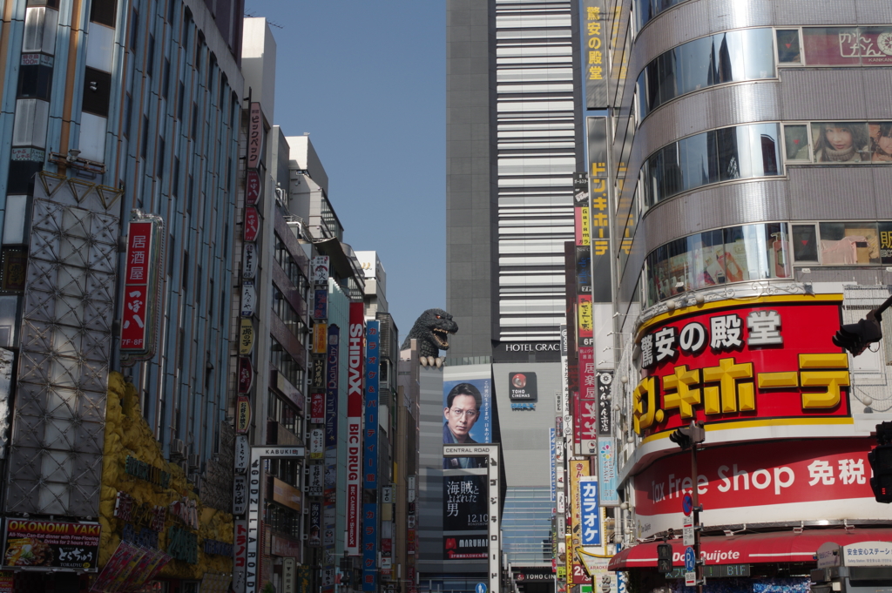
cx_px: 446
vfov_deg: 29.2
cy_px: 296
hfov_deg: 42.8
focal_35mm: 46
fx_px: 1139
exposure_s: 1/640
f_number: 8
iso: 200
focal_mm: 31
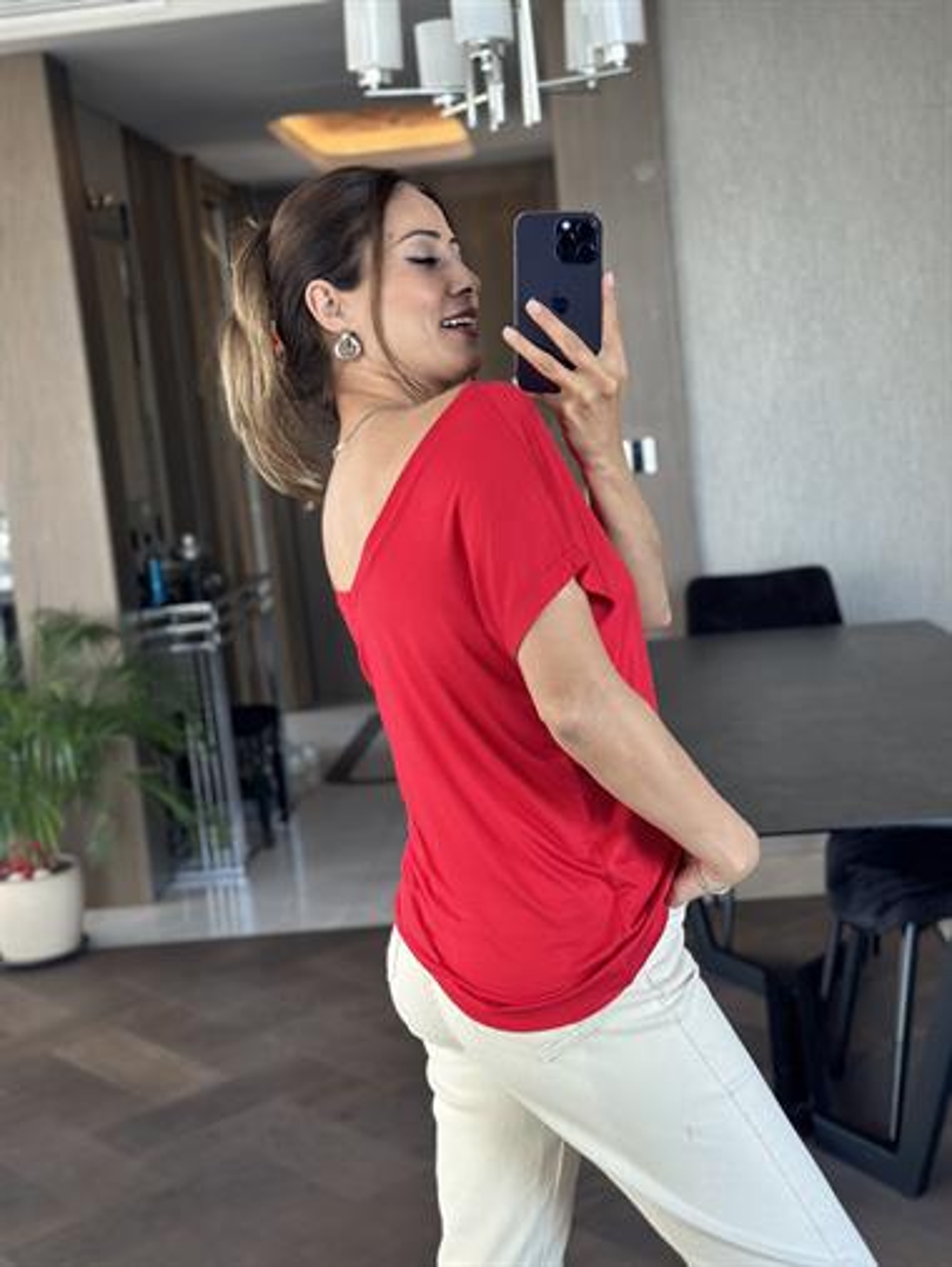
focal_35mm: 48
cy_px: 634
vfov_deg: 39.6
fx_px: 1759
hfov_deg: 30.3
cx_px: 476
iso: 125
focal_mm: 6.86
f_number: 1.78
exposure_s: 1/50
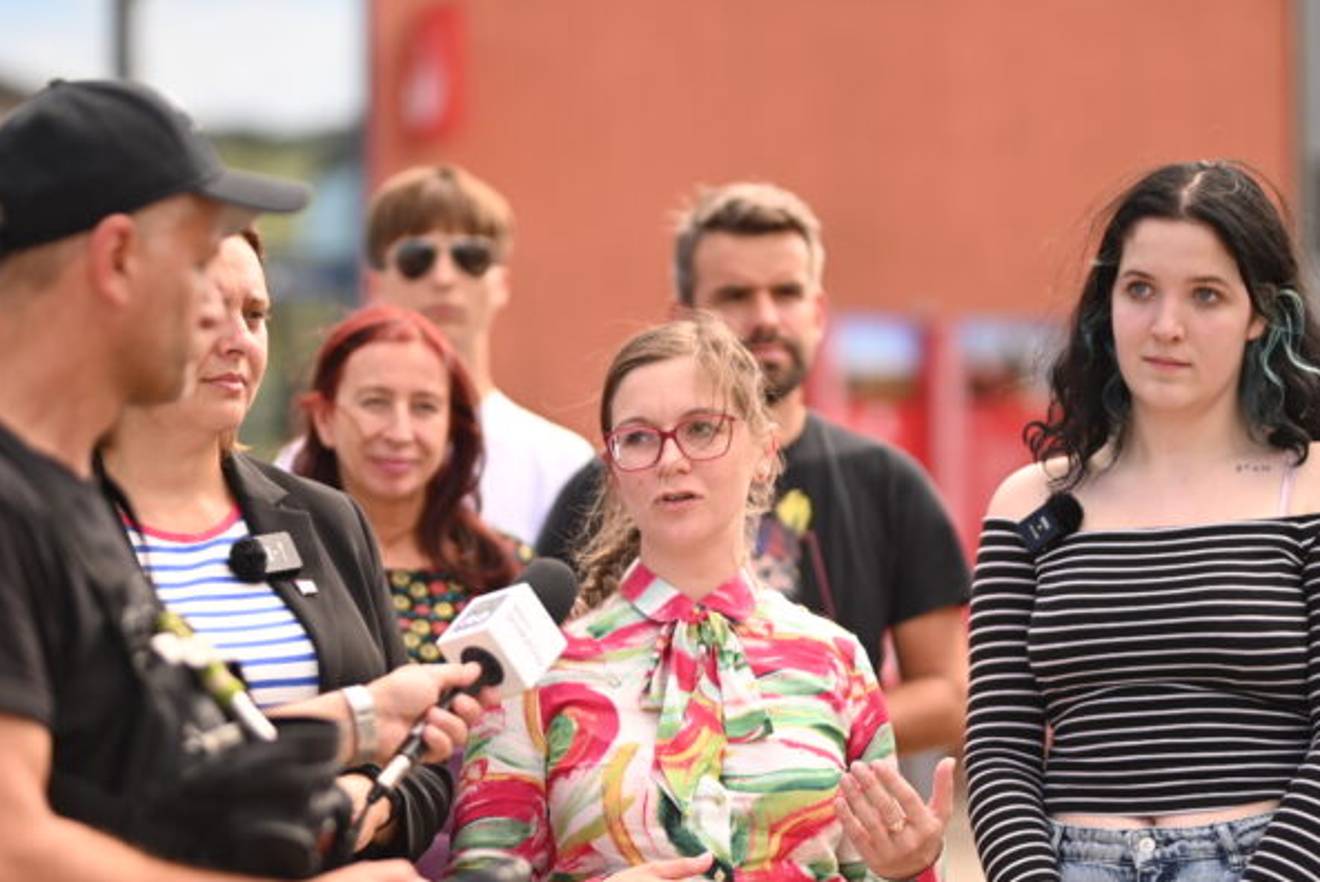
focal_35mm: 110
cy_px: 566
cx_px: 621
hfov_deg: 18.6
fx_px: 4035
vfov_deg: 12.5
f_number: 1.4
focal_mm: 85
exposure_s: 1/2500
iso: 160
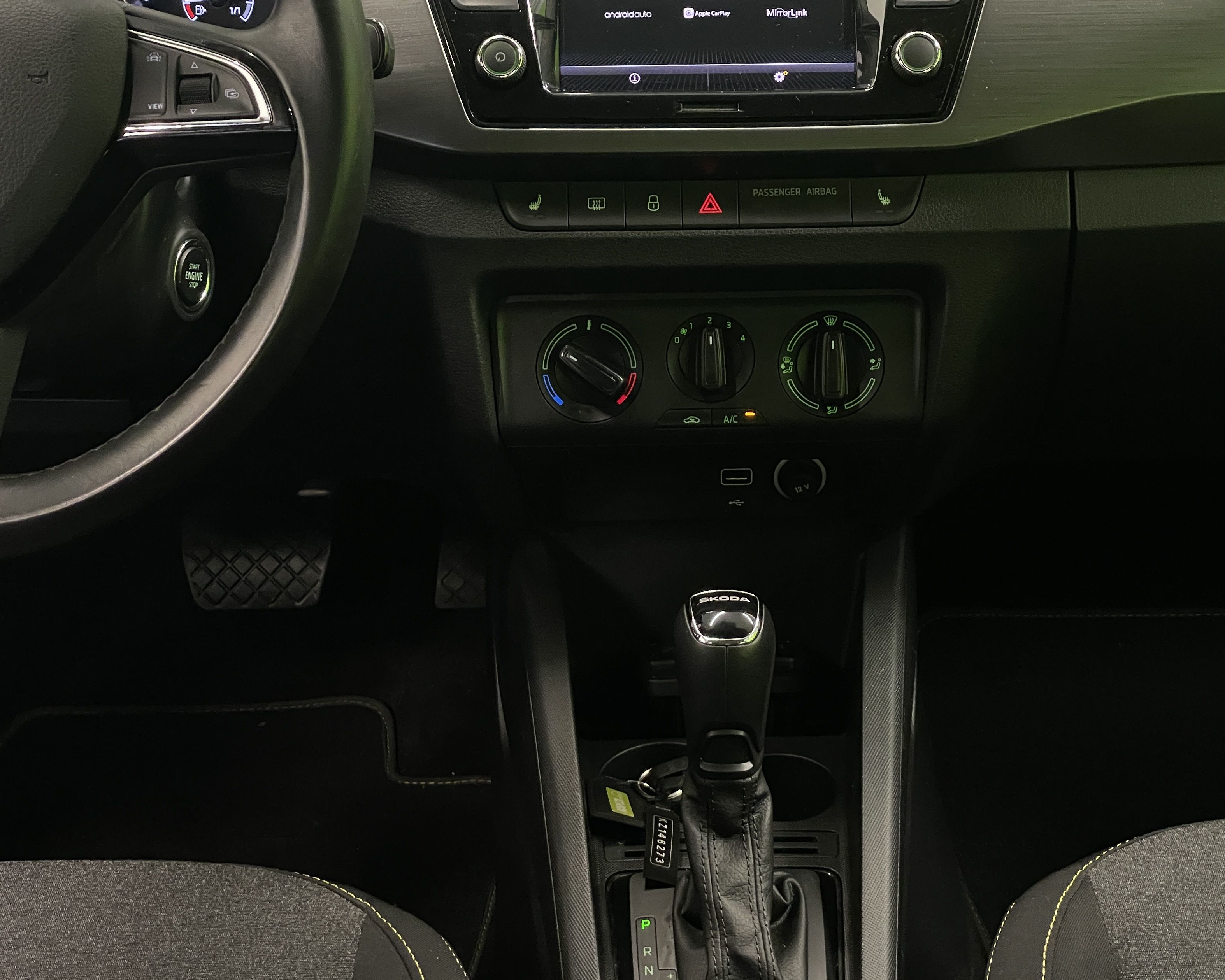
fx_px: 2357
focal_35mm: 65
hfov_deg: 29.1
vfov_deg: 23.5
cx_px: 695
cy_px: 444
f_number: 2
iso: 640
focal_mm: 6
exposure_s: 1/50
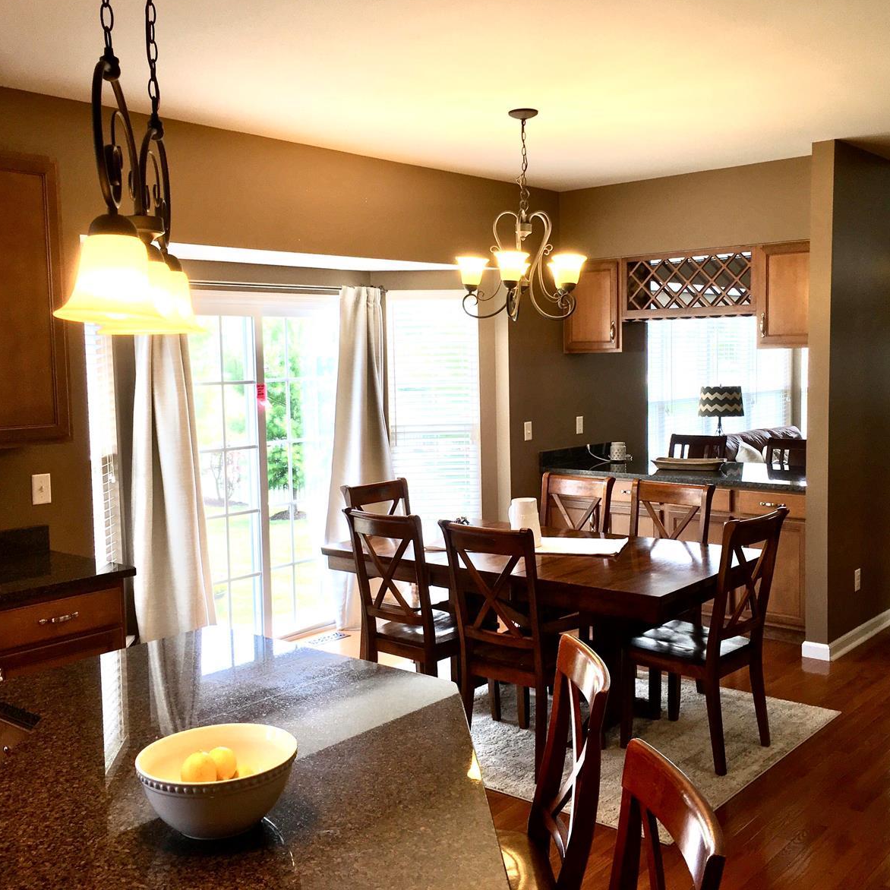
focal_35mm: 35
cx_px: 482
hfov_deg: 47.2
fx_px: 1018
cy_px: 447
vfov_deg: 47.2
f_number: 2.2
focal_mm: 4.15
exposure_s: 1/60
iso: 32
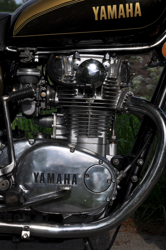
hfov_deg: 13.8
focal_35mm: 99
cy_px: 125
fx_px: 687
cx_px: 83
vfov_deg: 20.6
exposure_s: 1/500
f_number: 11
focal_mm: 66
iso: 200
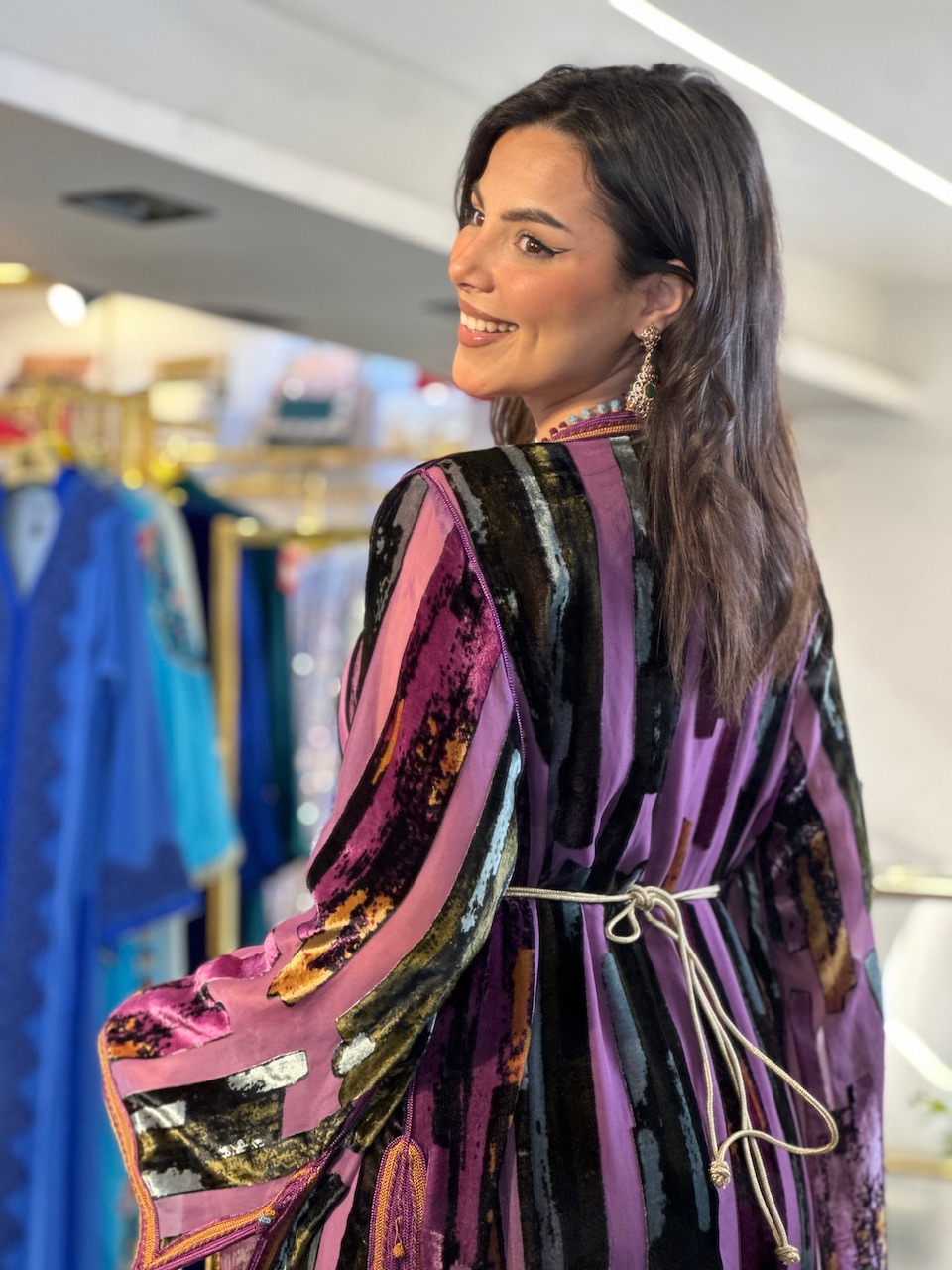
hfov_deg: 19.1
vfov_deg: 25.3
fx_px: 2824
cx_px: 476
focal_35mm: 77
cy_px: 635
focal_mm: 9
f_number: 2.8
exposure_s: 1/100
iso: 200
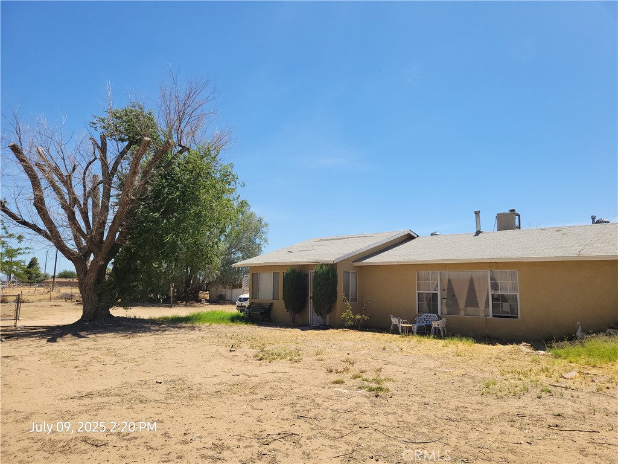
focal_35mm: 26
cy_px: 232
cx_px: 309
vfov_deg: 53.1
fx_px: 464
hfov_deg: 67.3
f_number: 1.8
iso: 40
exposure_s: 1/2579
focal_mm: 5.4
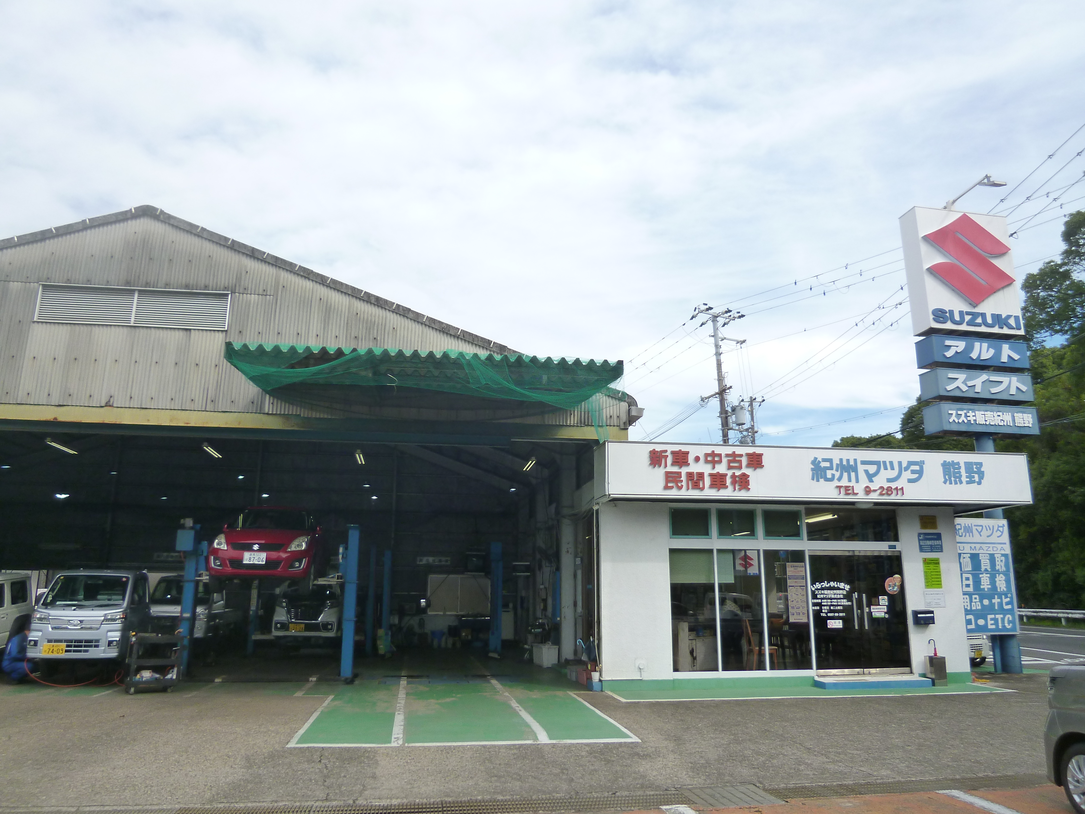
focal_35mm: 24
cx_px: 542
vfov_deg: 56.8
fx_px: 752
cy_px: 407
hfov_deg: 71.6
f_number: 8
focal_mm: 4.3
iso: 160
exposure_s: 1/160
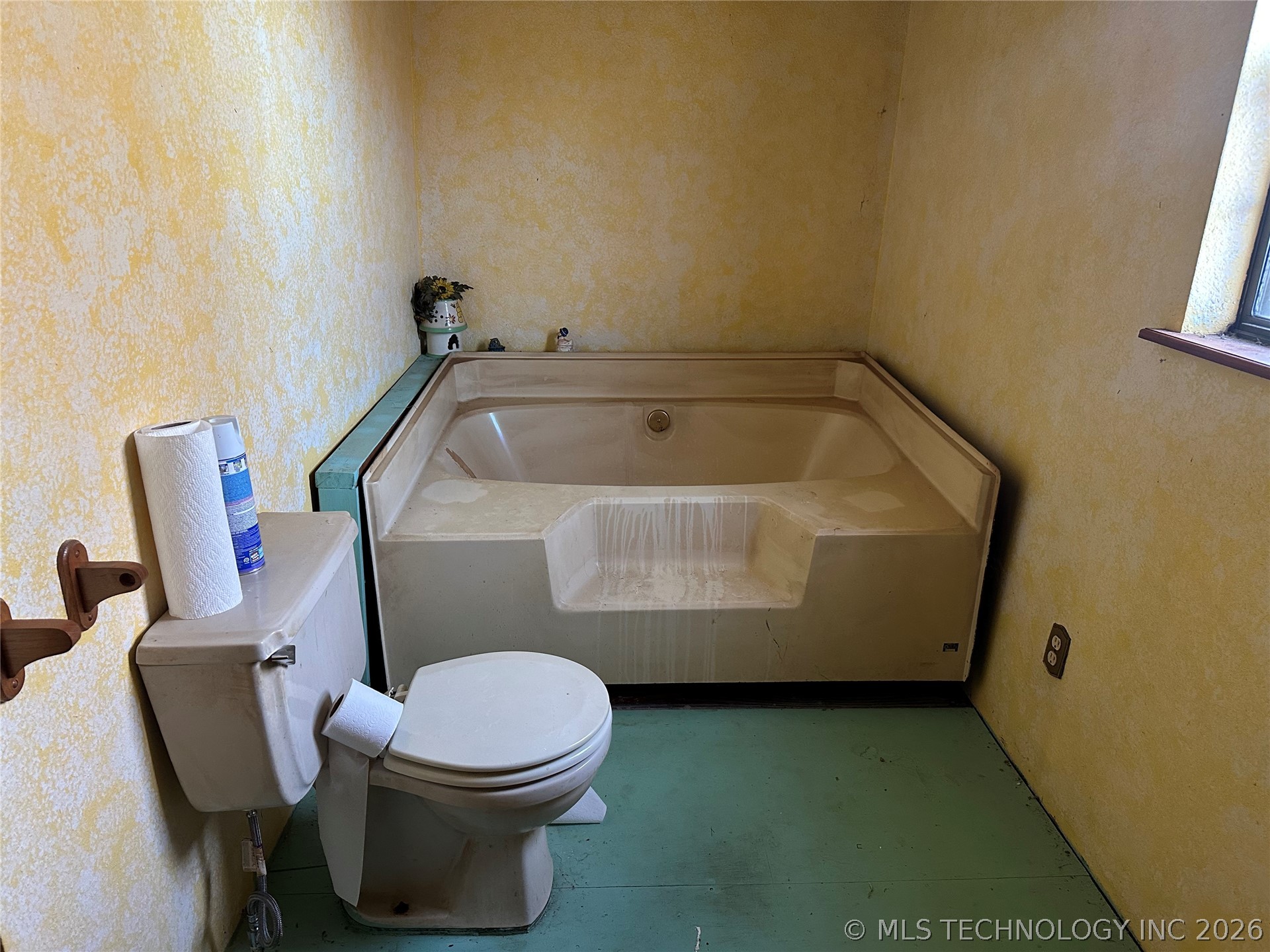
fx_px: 881
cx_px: 635
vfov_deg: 56.8
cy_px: 476
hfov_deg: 71.6
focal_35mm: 24
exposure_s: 1/60
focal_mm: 6.86
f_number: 1.78
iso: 400
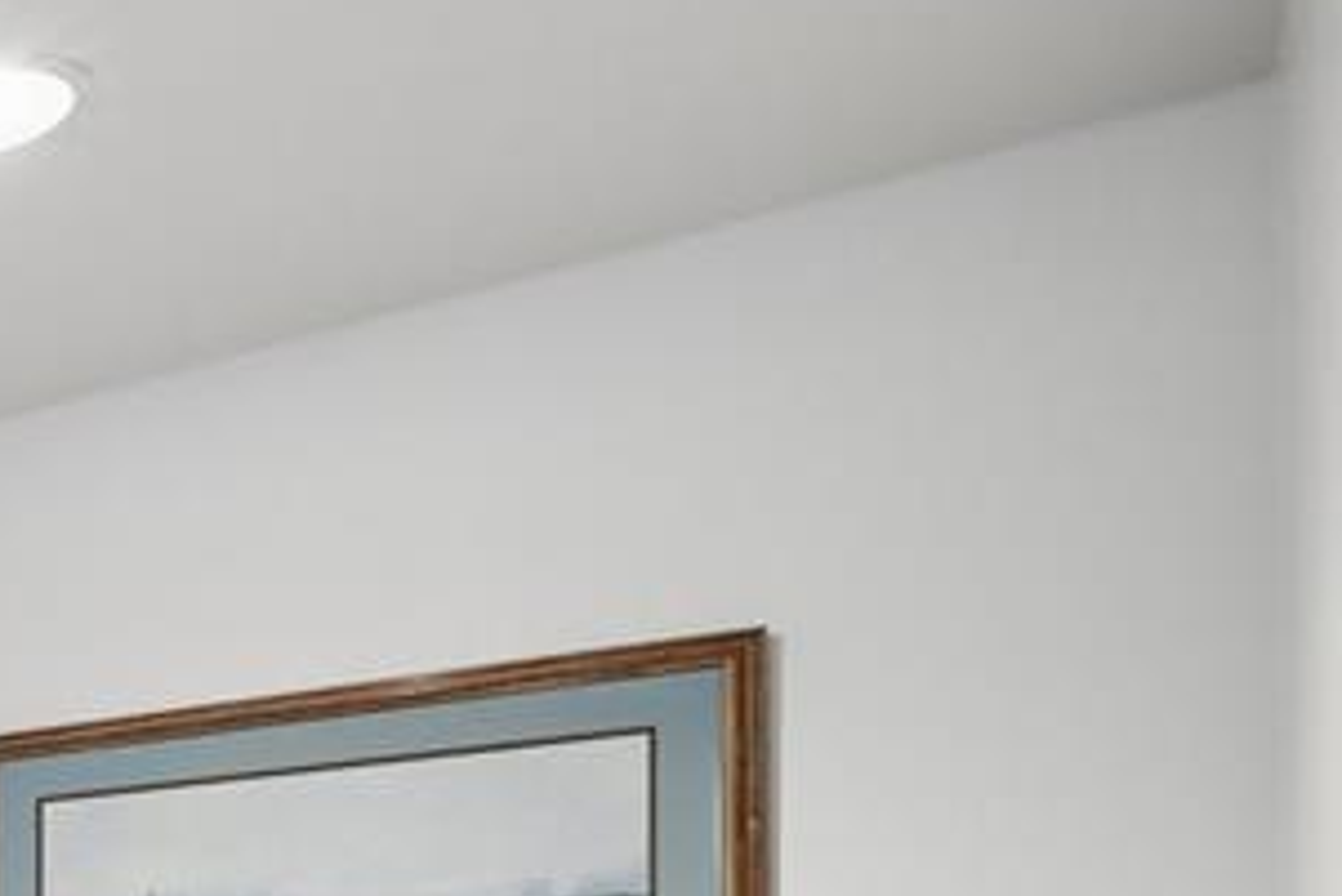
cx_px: -834
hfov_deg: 25.2
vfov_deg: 23.9
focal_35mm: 51
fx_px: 1902
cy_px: 1106
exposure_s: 1/2.5
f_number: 11
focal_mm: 15
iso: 800
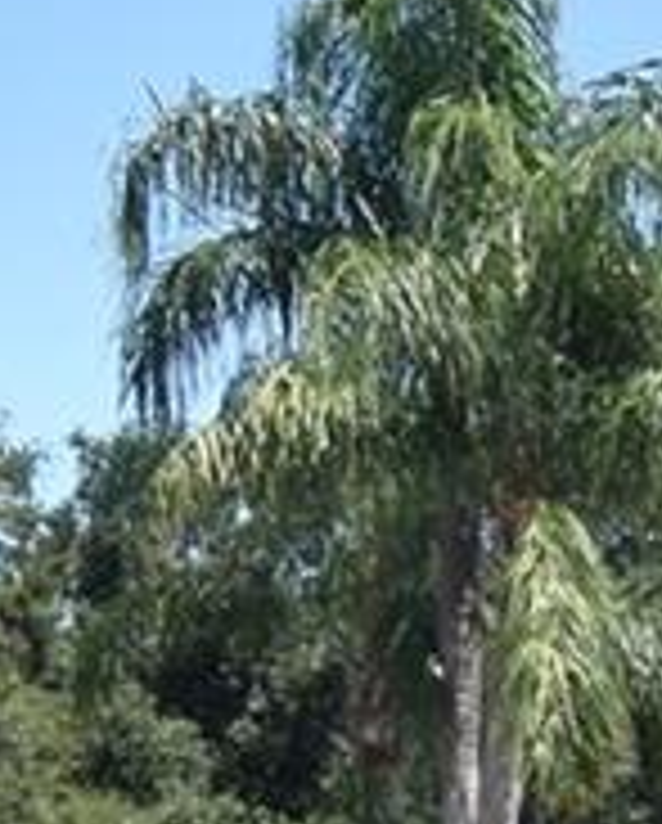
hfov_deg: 5.9
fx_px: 5399
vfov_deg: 8.5
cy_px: 1319
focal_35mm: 221
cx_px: 2720
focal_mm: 18
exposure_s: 1/80
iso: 100
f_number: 13
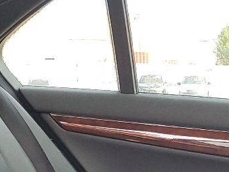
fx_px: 814
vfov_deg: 11.2
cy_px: 320
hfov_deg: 15.6
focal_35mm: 123
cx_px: 253
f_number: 1.5
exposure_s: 1/120
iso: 71
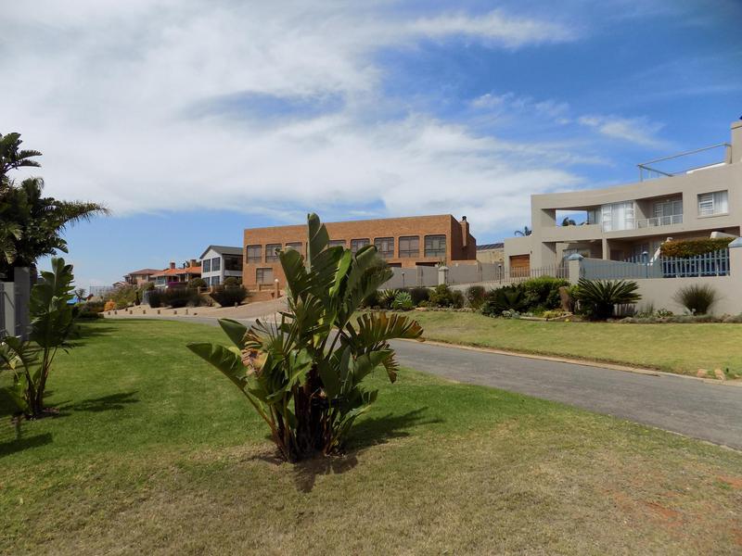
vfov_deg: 58.9
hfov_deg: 73.9
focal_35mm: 23
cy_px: 278
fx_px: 493
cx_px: 371
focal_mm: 4
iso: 80
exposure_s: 1/160
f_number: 9.9
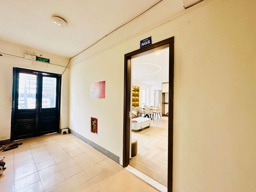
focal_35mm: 14
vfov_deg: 85.7
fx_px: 104
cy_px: 96
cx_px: 128
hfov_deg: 102.1
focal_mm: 2.22
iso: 200
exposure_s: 1/99
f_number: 2.2
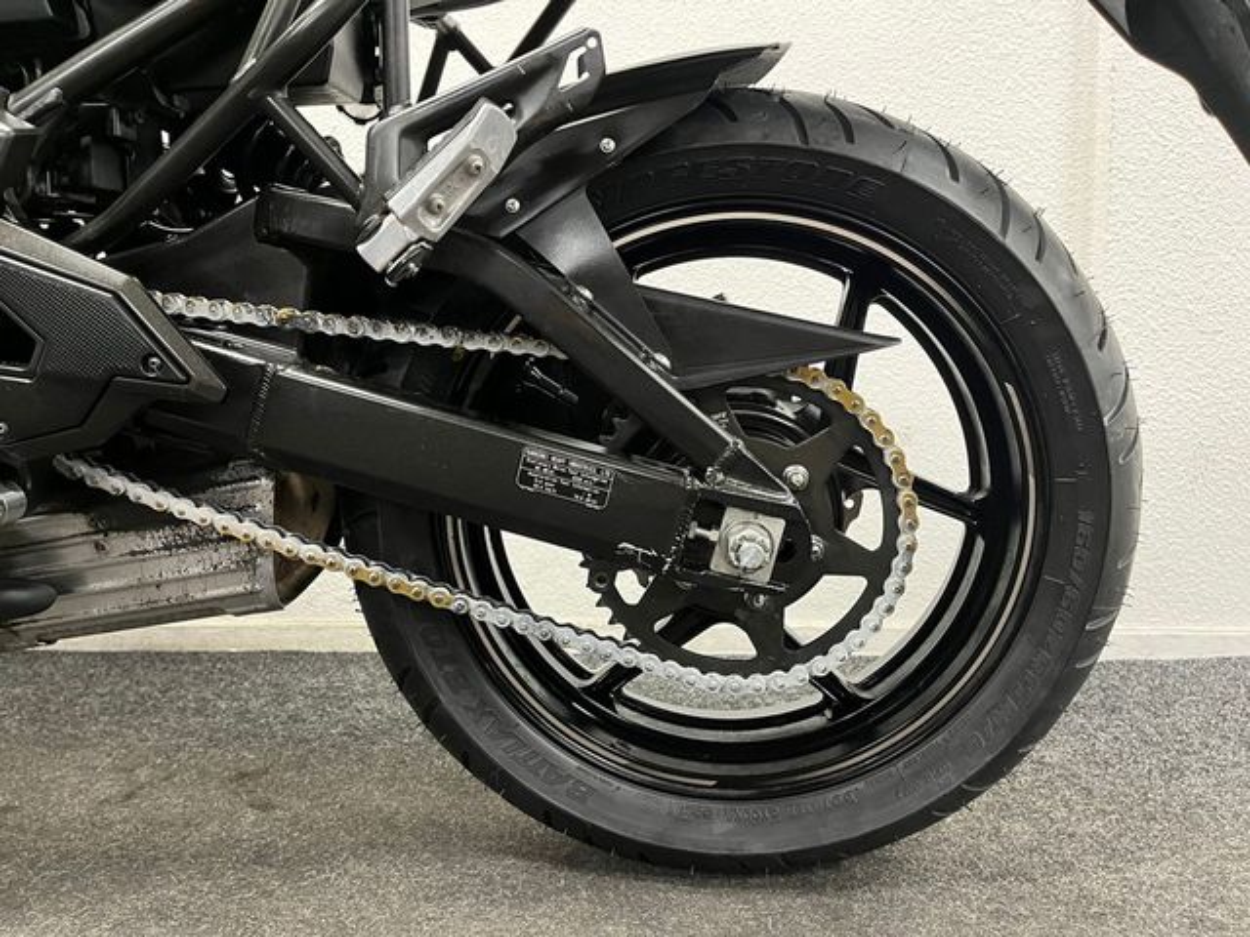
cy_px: 468
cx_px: 625
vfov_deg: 53.1
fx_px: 939
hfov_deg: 67.3
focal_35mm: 26
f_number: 1.6
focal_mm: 5.1
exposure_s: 1/33
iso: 400
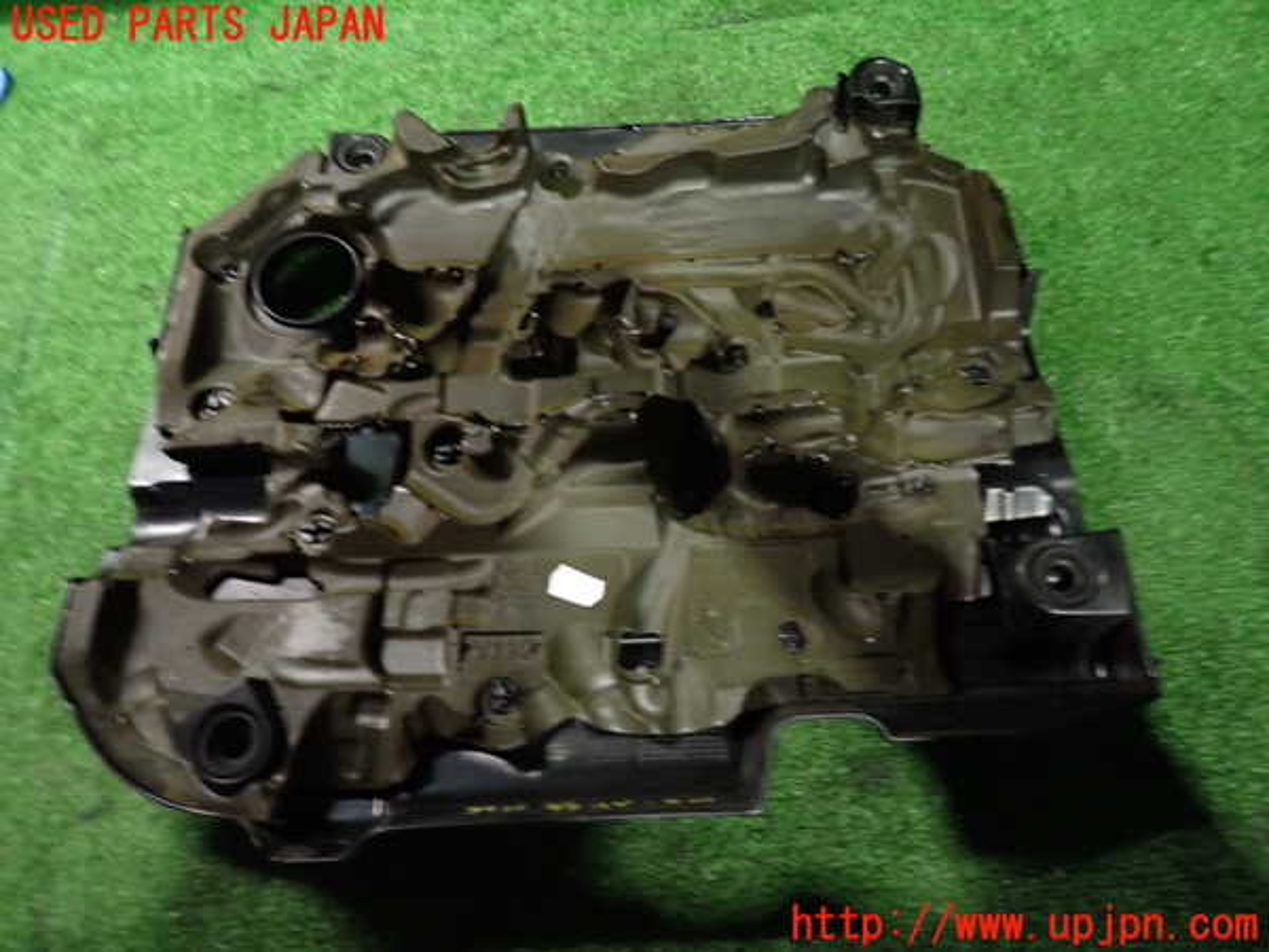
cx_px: 634
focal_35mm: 25
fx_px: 916
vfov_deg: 54.9
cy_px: 476
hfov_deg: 69.4
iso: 640
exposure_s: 1/30
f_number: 2
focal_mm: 4.5
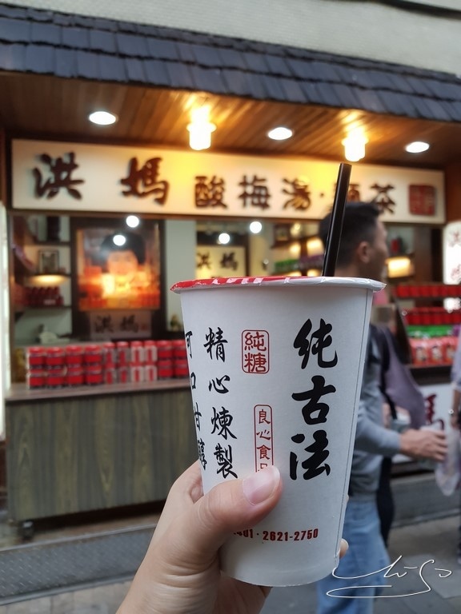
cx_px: 230
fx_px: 462
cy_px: 307
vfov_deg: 67.3
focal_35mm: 26
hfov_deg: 53.1
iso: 100
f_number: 1.7
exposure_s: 1/120
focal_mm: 4.2
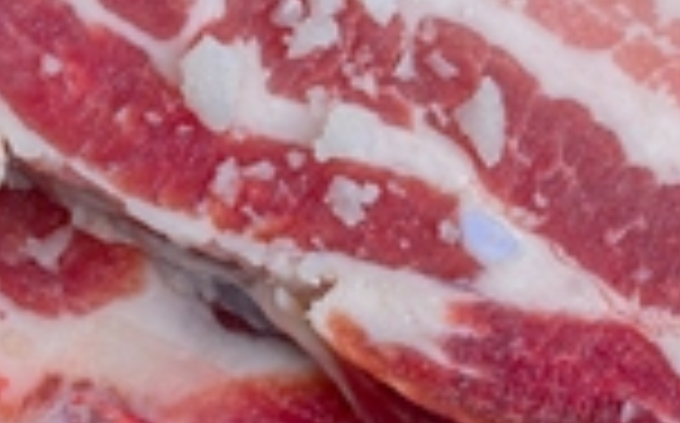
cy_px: 351
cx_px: 450
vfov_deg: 4.9
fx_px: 4906
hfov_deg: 7.9
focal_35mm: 265
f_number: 11
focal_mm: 49
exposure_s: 1/160
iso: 100
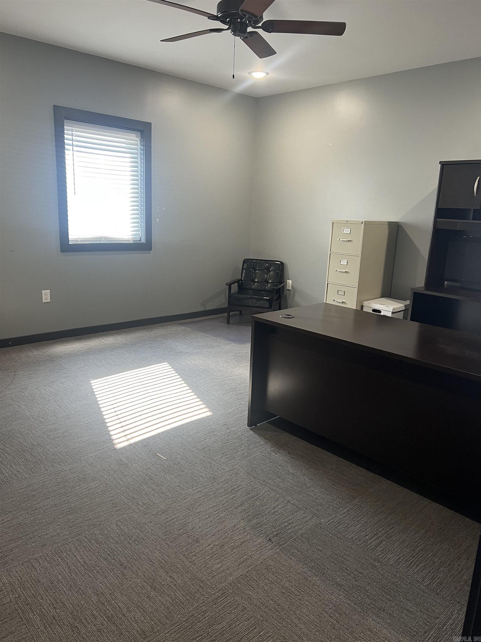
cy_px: 321
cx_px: 240
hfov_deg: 53.1
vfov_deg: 67.3
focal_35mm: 26
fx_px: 482
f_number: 1.5
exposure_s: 1/60
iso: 100
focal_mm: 5.7
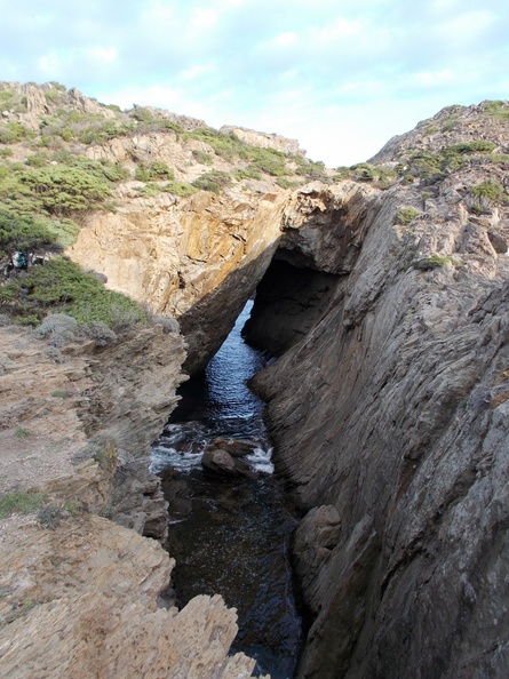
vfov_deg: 60.0
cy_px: 340
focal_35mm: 30
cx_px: 254
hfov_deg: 46.8
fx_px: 589
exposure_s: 1/160
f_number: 3.4
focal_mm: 5.3
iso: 80
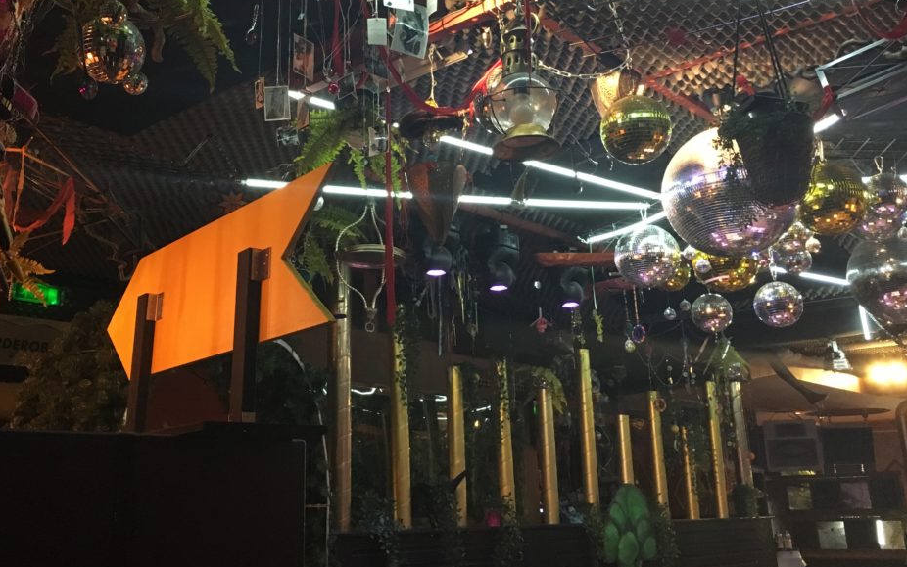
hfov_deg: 56.6
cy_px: 237
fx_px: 841
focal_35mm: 34
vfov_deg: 37.2
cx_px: 406
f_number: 2.2
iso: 250
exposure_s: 1/25
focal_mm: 4.15
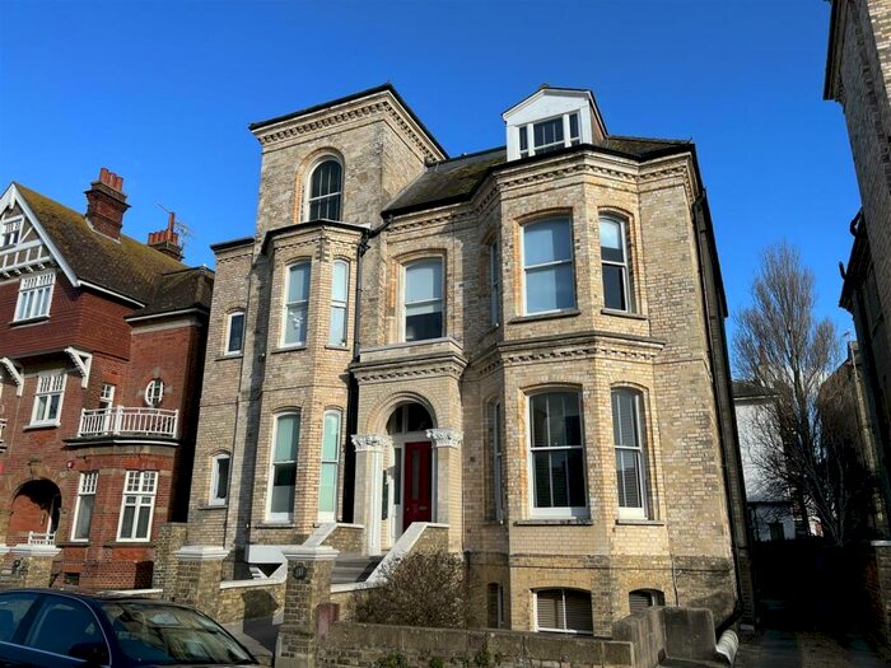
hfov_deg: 67.3
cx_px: 446
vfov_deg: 53.1
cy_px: 334
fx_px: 669
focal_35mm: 26
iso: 50
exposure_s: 1/3049
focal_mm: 5.1
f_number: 1.6
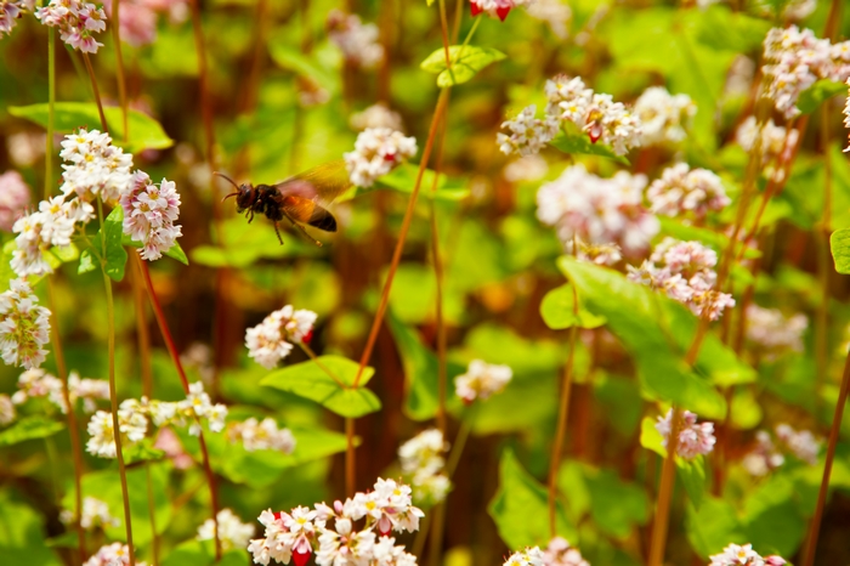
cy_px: 283
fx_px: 2832
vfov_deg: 11.4
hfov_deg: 17.1
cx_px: 425
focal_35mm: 120
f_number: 10
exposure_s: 1/250
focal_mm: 120
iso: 200
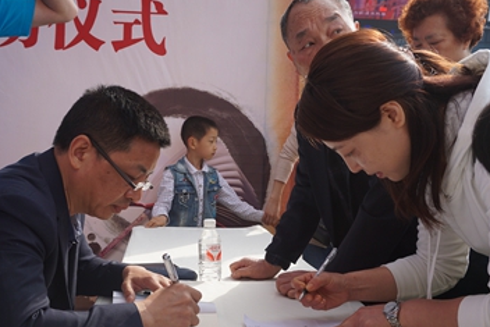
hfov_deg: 43.8
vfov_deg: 30.0
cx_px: 216
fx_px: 609
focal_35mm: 45
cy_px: 198
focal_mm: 21
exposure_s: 1/200
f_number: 6.3
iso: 100
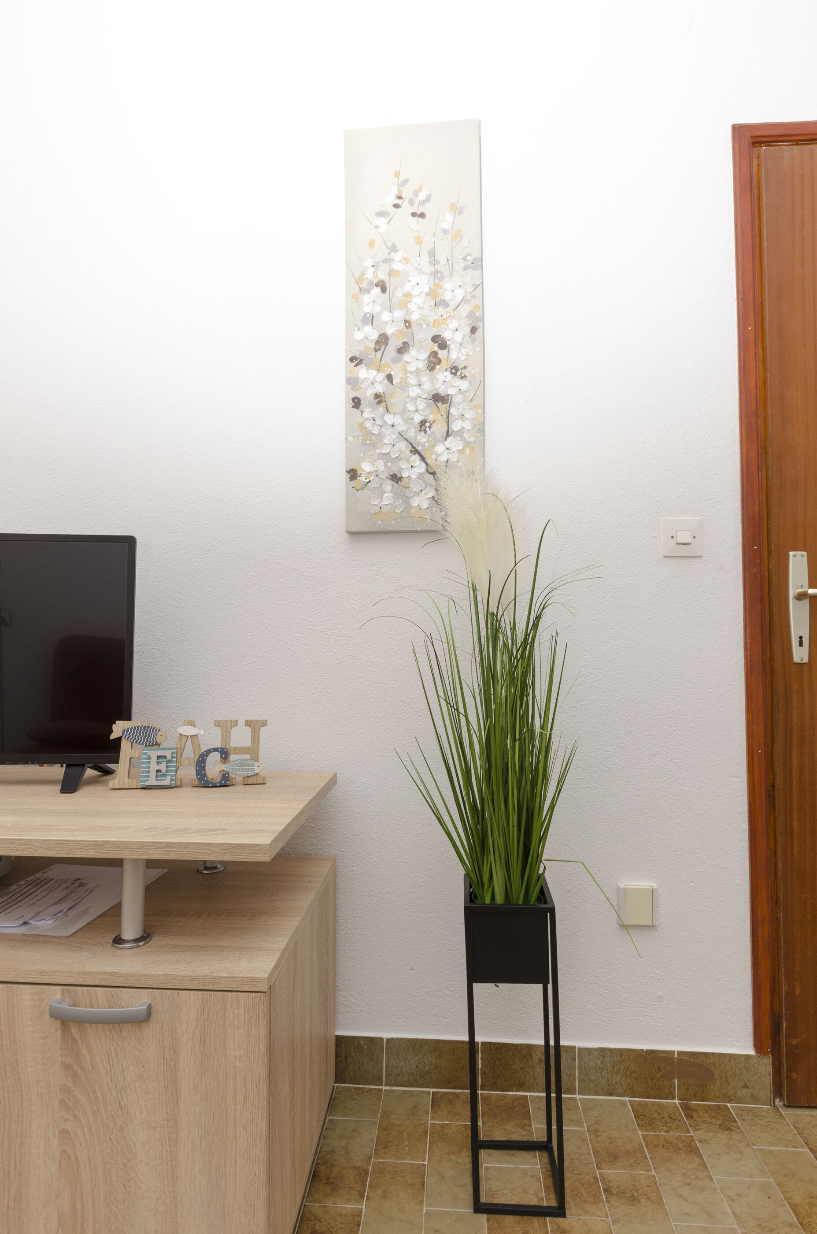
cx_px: 408
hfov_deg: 63.0
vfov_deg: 85.5
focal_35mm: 20
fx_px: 667
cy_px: 617
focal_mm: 13
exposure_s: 1/200
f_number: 8
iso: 320
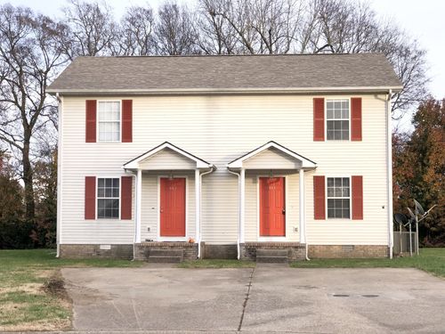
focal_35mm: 57
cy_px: 167
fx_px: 733
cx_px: 222
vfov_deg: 25.7
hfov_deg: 33.8
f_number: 2.8
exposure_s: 1/120
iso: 20
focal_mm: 6.6
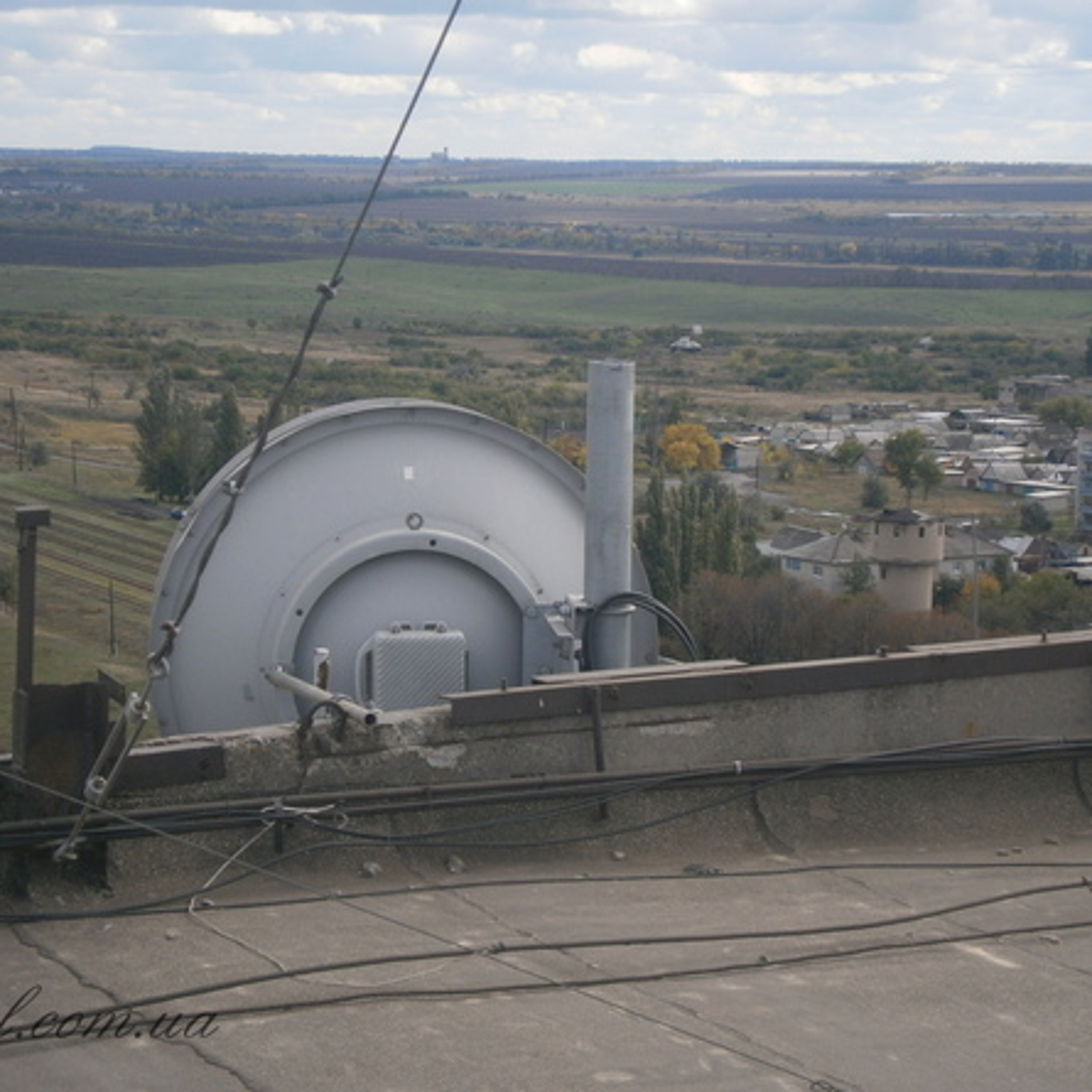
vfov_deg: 19.9
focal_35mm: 87
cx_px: 513
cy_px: 542
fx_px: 3105
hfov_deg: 19.9
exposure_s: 1/320
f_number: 4.4
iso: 80
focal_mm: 13
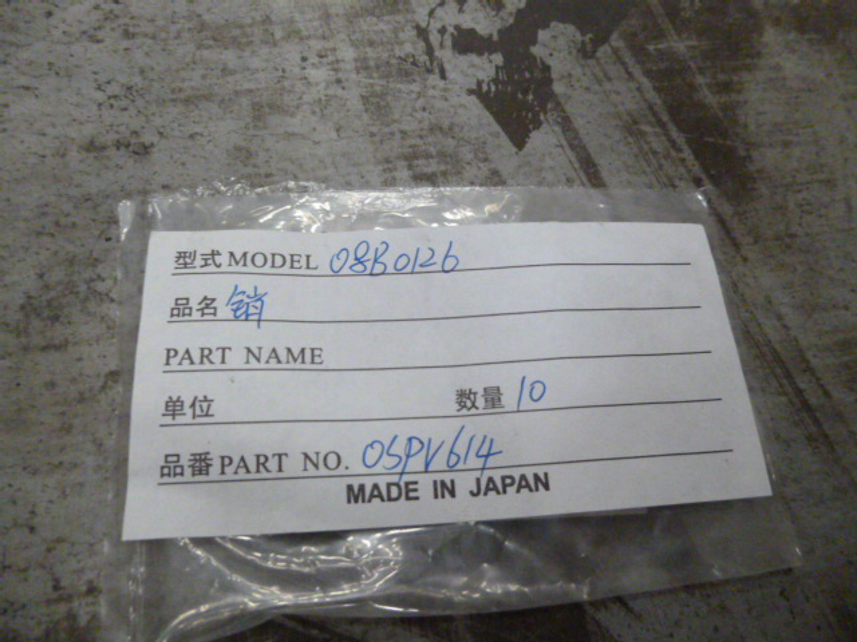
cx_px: 428
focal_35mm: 25
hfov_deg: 69.4
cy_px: 321
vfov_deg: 54.9
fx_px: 619
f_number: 3.1
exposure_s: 1/30
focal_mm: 4.5
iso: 800
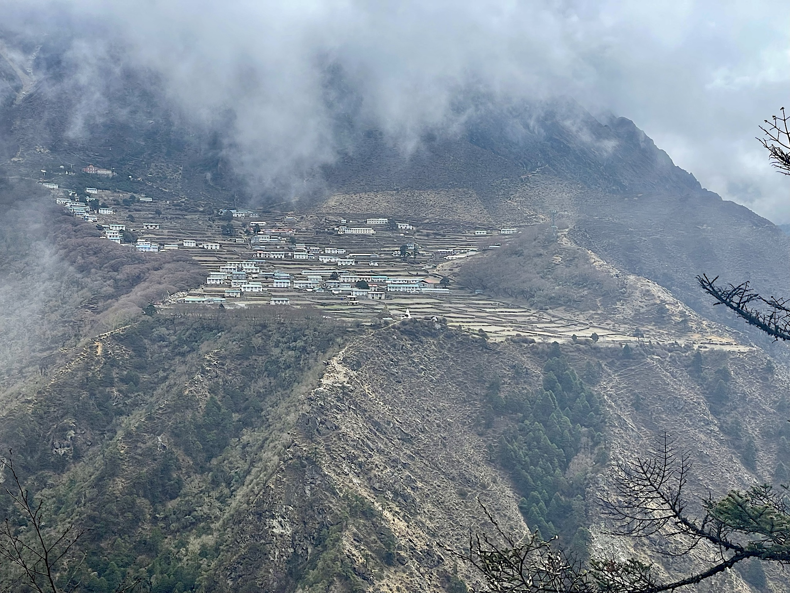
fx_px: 1187
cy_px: 296
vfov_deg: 28.0
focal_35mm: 52
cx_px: 395
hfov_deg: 36.8
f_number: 2
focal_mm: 6
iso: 25
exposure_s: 1/1410
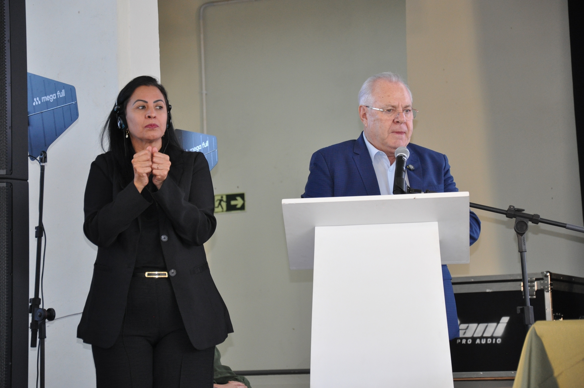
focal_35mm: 135
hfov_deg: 15.2
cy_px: 194
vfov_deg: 10.1
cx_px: 292
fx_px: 2188
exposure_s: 1/80
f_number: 5.6
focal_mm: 90
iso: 800
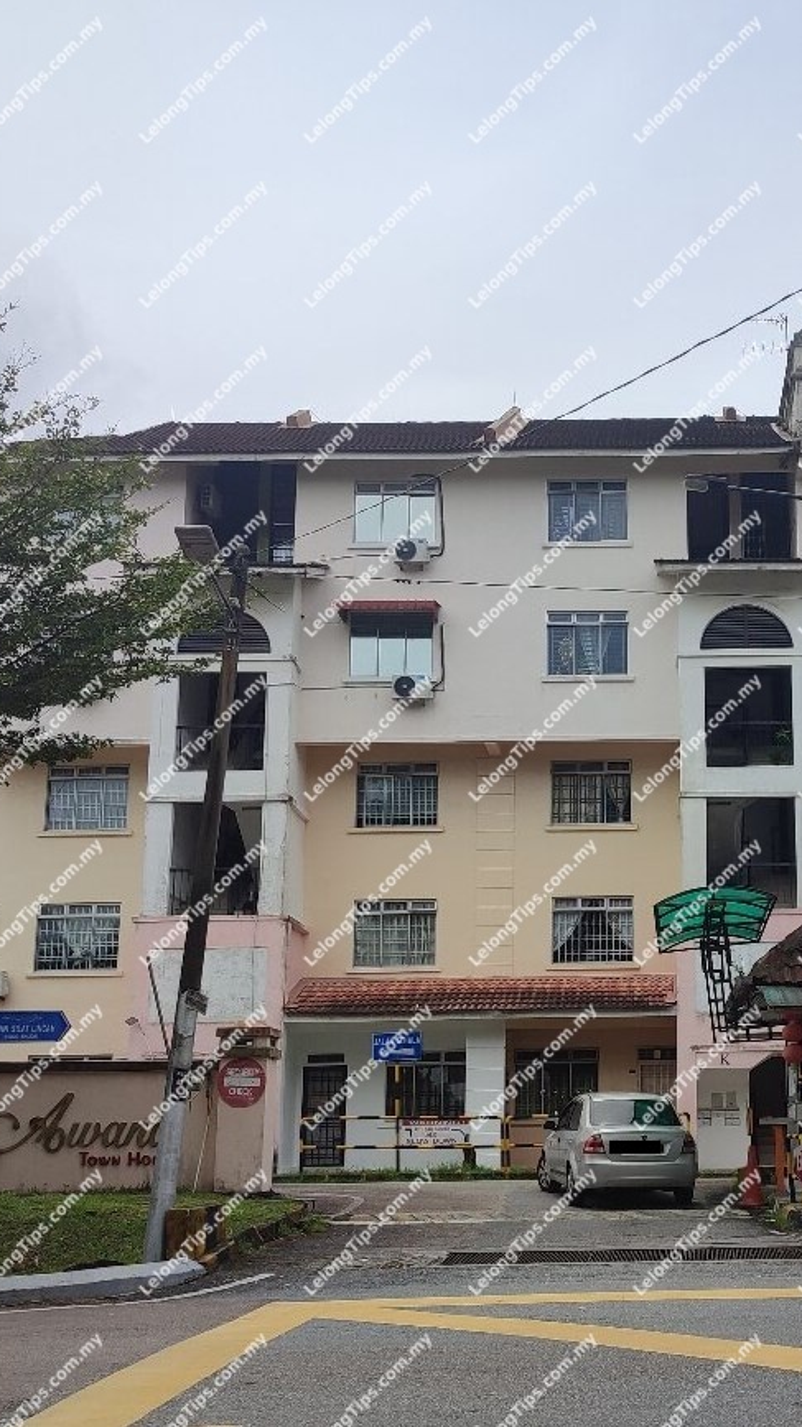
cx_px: 746
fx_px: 1325
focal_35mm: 35
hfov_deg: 31.8
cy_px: 713
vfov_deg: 56.6
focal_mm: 5.89
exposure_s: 1/1060
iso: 50
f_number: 1.89
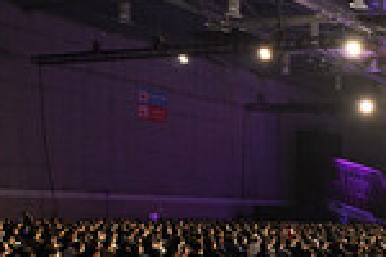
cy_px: 239
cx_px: 589
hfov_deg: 25.8
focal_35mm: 56
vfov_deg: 23.5
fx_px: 600
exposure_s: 1/160
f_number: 3.2
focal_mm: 14
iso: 3200
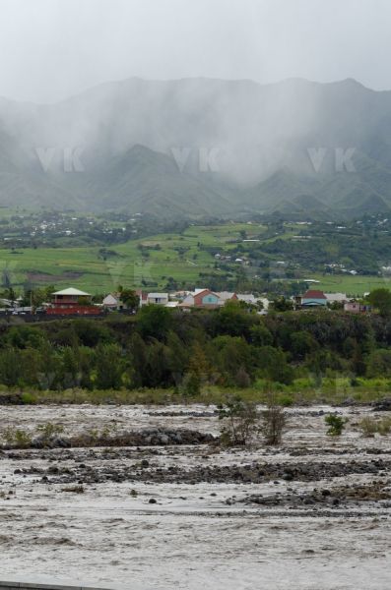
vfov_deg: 16.1
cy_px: 295
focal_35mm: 128
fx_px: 2088
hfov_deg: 10.7
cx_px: 196
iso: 250
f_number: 11
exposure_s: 1/125
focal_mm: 85
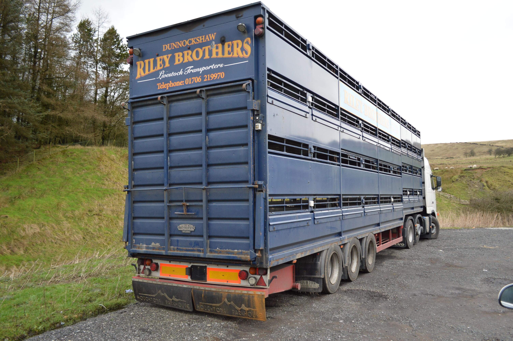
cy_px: 170
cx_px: 256
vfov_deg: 43.5
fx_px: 427
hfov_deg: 62.0
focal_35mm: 30
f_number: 5
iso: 400
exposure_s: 1/100
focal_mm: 20
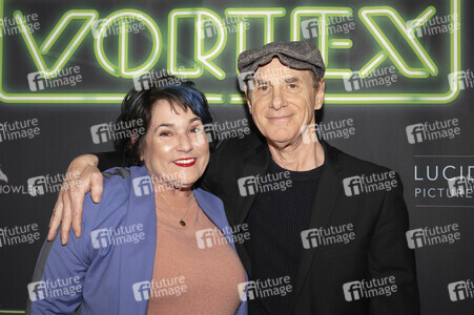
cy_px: 158
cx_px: 237
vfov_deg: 28.0
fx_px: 632
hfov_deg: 41.1
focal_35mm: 48
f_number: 5.6
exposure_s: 1/200
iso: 800
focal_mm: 48
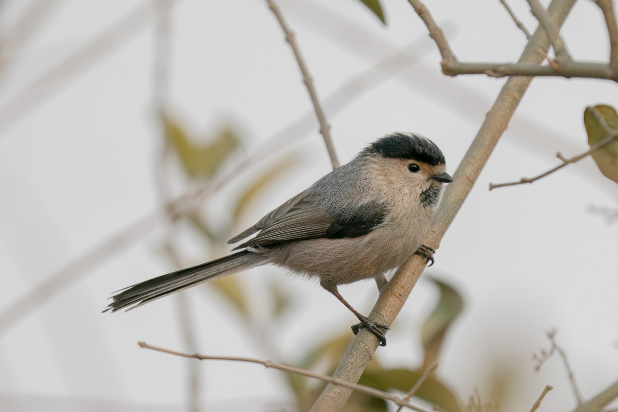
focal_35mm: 600
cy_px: 206
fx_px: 10299
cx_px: 309
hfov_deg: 3.4
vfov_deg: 2.3
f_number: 6.3
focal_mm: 600
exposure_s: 1/500
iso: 200
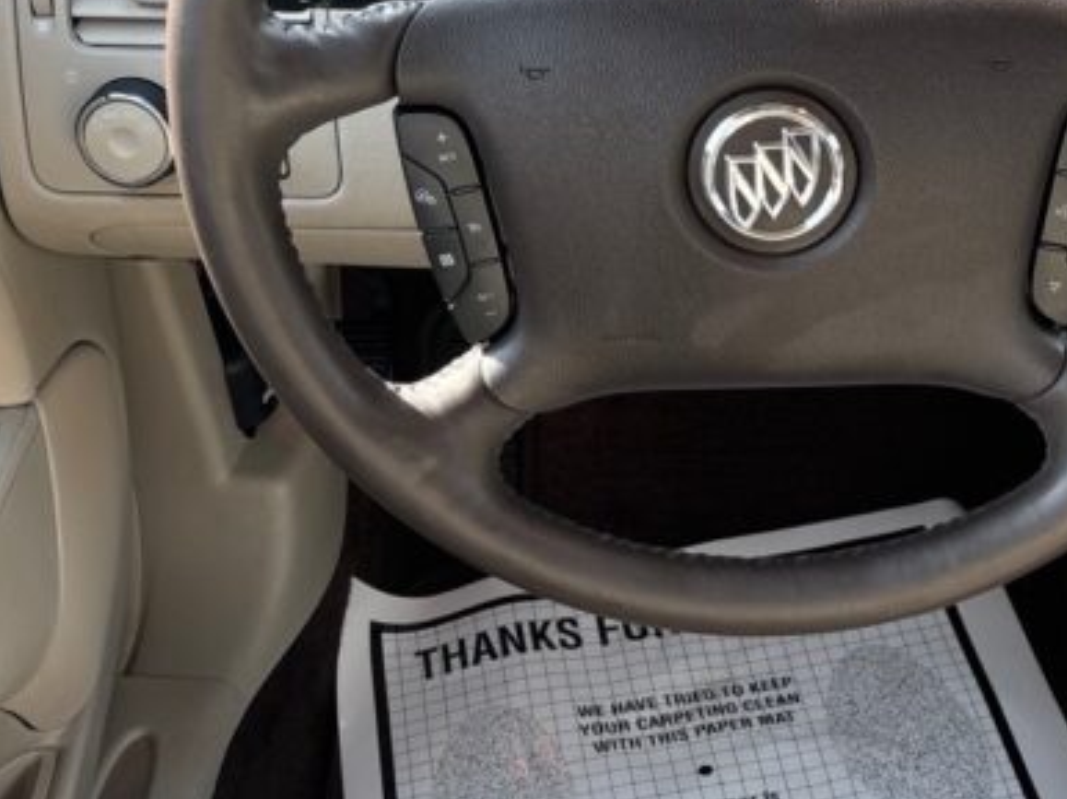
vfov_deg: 21.3
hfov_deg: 27.5
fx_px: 2126
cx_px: 879
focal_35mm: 69
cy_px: 404
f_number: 1.6
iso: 40
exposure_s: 1/151
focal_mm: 5.96
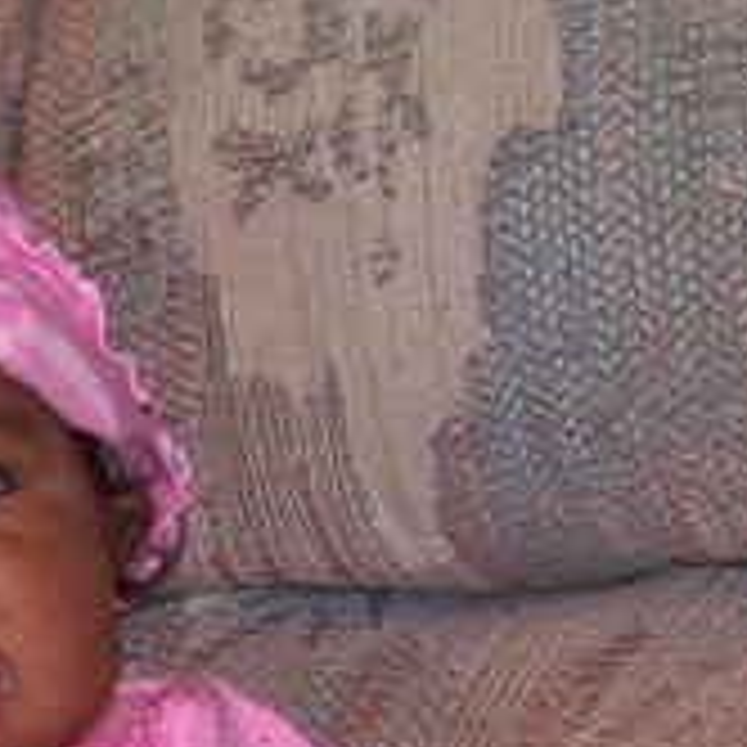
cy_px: 634
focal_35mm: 123
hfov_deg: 13.9
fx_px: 3003
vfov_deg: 14.1
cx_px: -50
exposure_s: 1/64
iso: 140
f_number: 2.7
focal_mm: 6
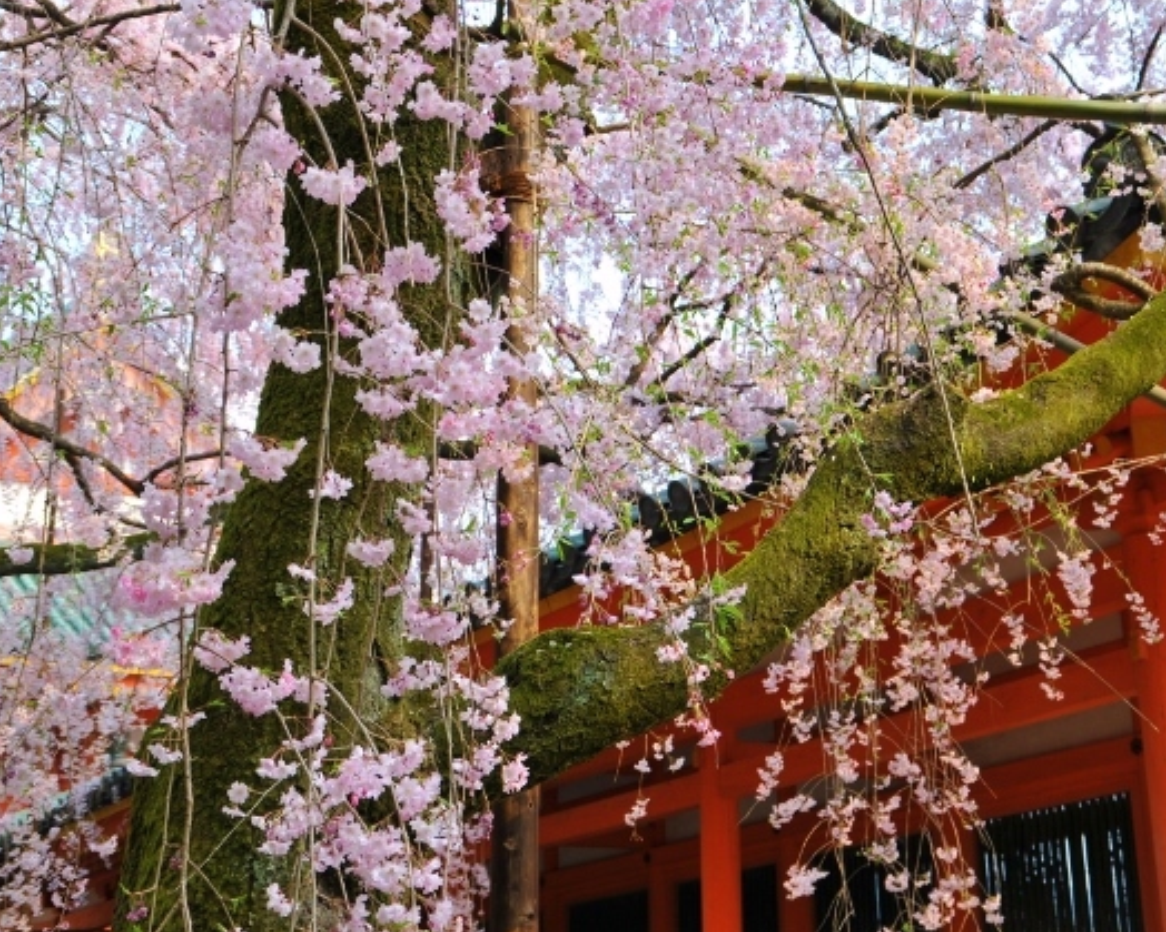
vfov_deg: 27.6
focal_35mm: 55
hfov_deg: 34.0
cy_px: 466
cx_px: 705
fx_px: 1898
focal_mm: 32
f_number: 8
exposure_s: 1/125
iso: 200
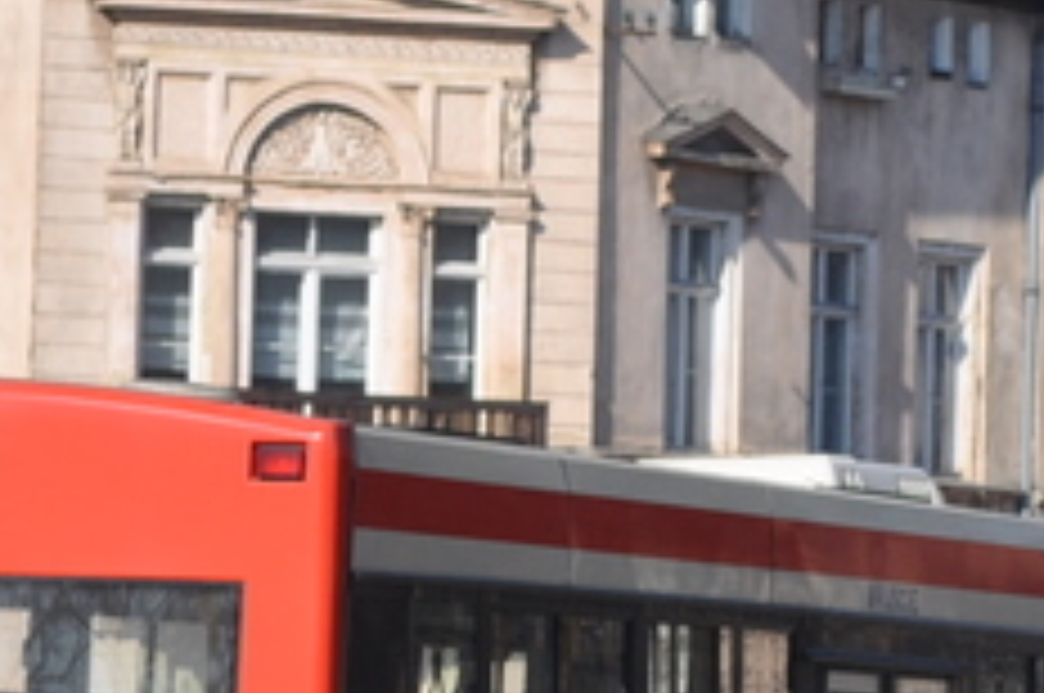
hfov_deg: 6.4
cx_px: 652
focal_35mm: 320
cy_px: 436
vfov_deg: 4.3
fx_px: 9265
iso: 400
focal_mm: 55
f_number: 7.1
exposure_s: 1/1600
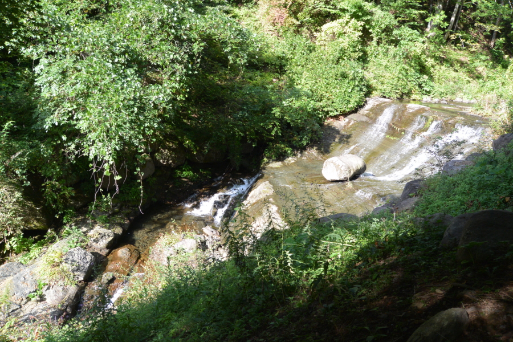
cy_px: 171
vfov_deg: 42.3
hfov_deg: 60.3
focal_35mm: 31
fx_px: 442
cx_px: 256
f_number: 5.6
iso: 160
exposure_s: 1/125
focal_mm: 11.5
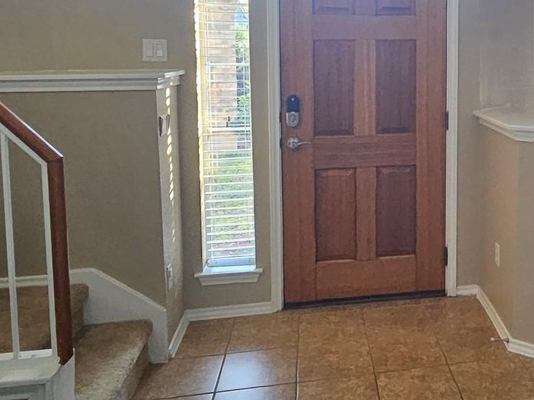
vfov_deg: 36.8
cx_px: 453
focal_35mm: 38
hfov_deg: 45.6
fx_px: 586
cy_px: 103
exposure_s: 1/100
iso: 500
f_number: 2.2
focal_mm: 1.74
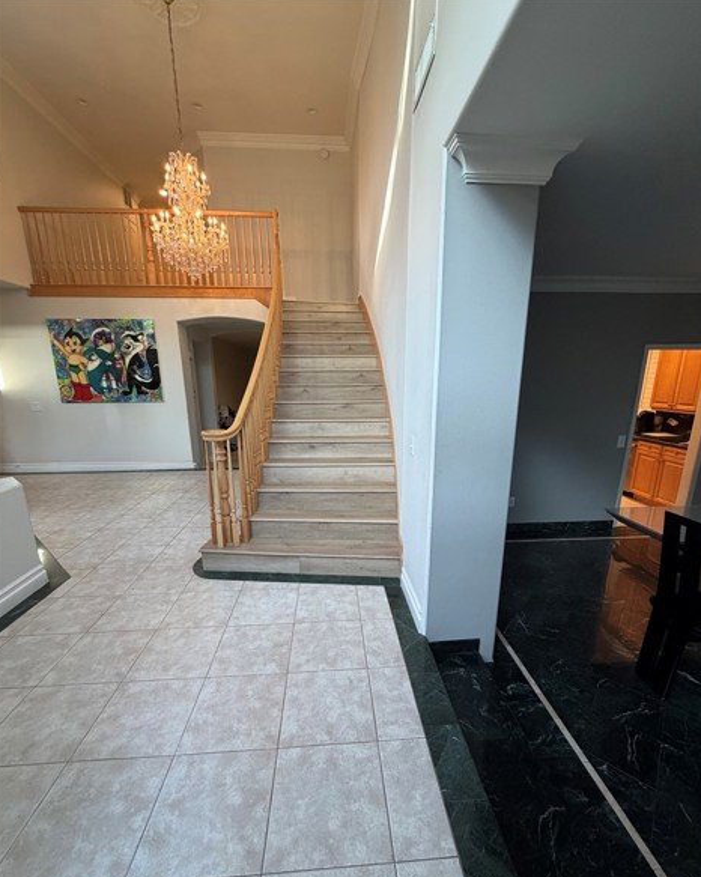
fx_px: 389
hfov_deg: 84.0
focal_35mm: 15
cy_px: 477
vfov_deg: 96.6
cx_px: 352
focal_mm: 2.22
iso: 320
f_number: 2.2
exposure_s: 1/120
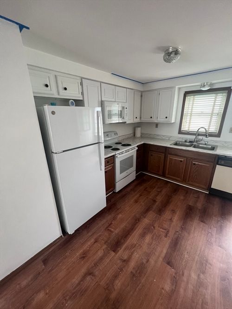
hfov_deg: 89.9
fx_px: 116
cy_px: 154
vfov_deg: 106.2
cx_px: 116
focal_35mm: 13
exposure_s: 1/99
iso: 250
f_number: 1.8
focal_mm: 1.57
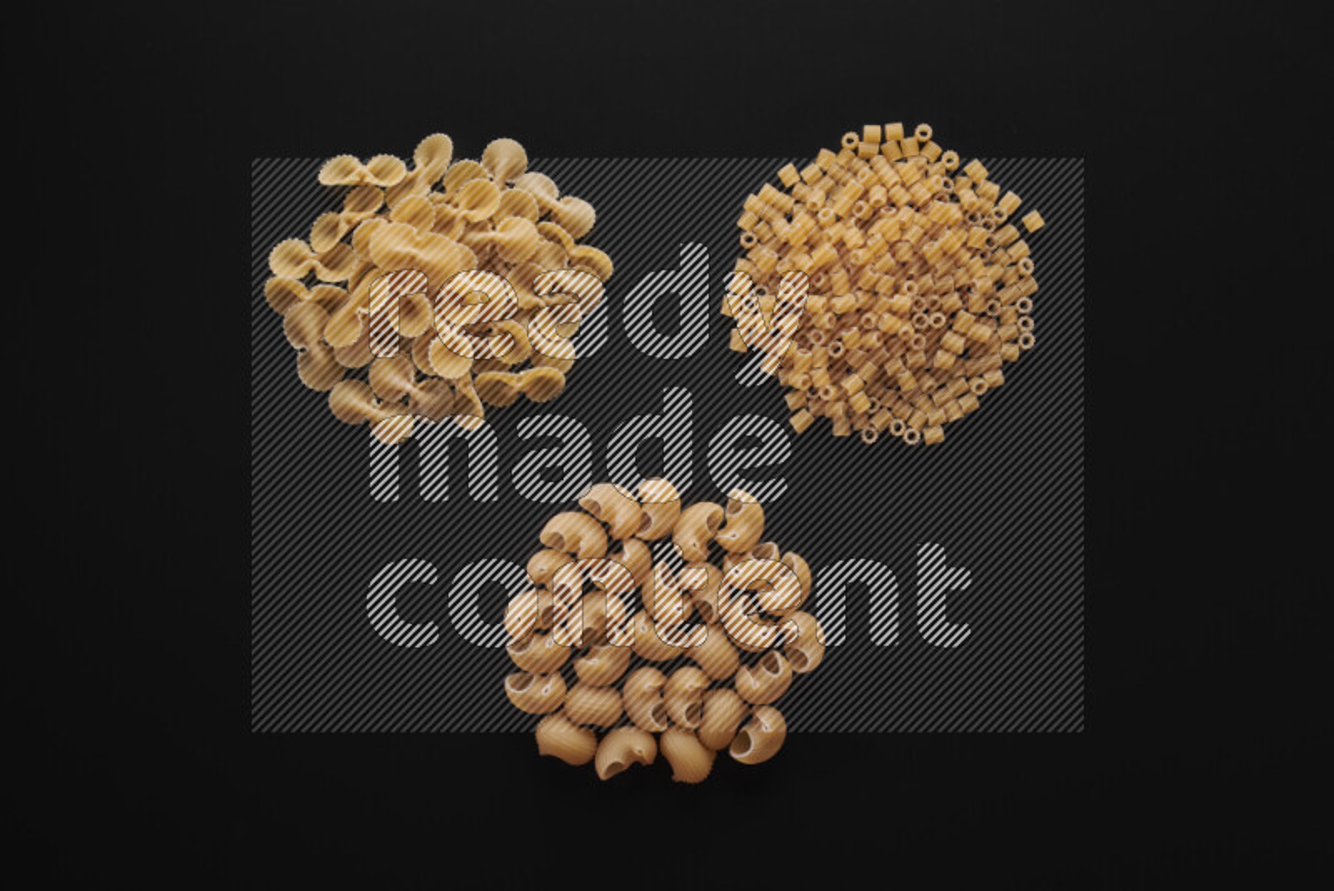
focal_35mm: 50
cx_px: 667
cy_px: 446
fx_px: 1853
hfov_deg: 39.6
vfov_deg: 27.0
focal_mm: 50
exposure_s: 1/100
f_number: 8
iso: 100
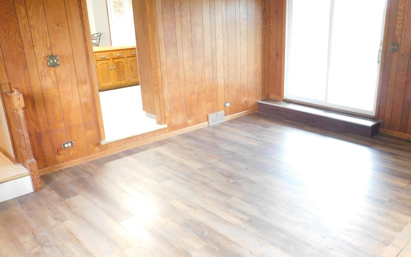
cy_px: 134
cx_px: 248
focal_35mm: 32
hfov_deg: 59.1
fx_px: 358
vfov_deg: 39.4
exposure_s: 1/10
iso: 400
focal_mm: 4
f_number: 3
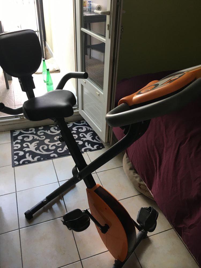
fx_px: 225
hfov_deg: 48.2
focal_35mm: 29
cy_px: 134
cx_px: 100
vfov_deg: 61.7
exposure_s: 1/33
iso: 80
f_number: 2.2
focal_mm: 4.15
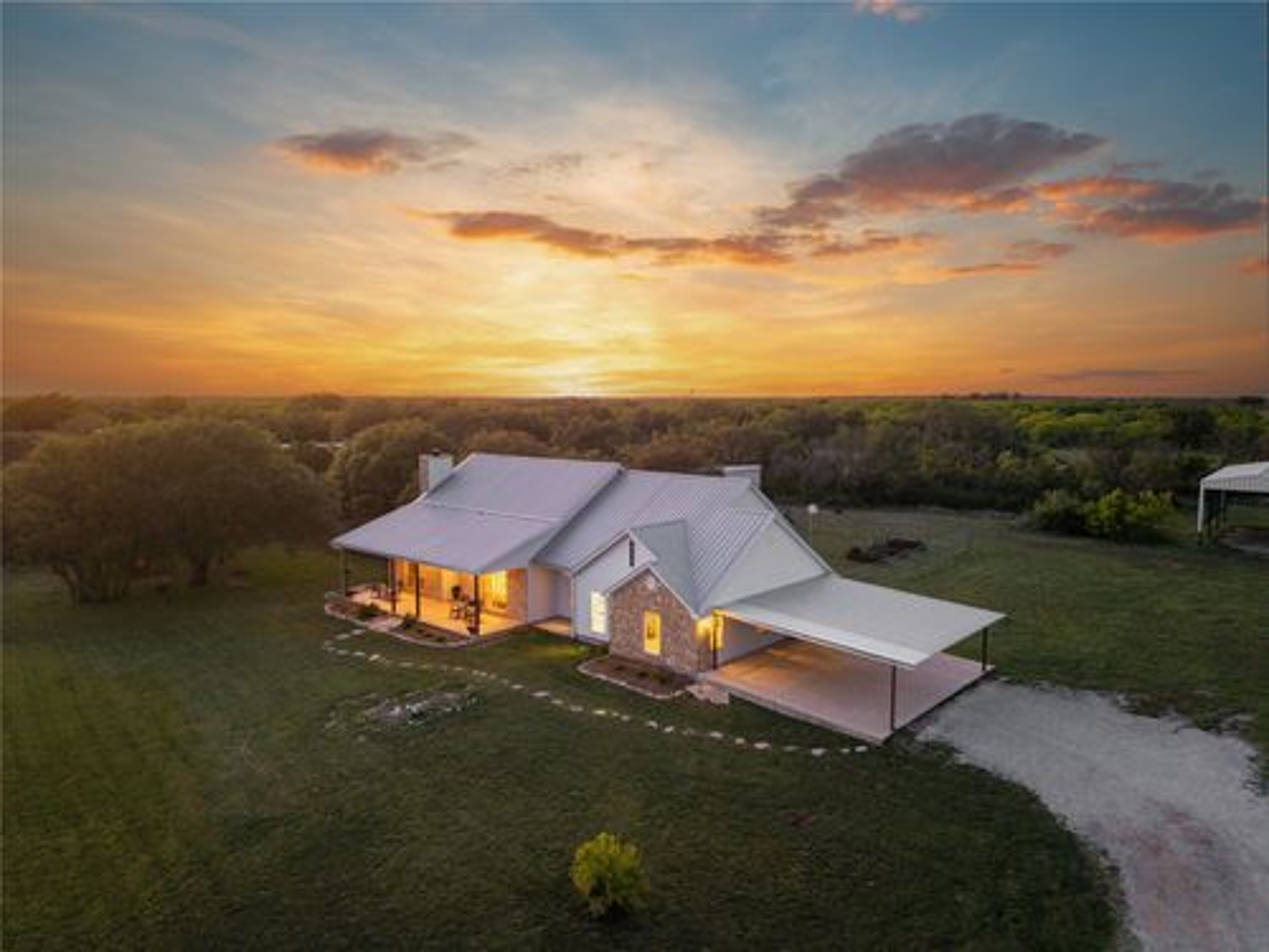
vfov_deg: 56.8
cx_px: 634
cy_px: 476
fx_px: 880
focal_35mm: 24
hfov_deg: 71.6
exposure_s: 1/10
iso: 100
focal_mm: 8.67
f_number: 1.8
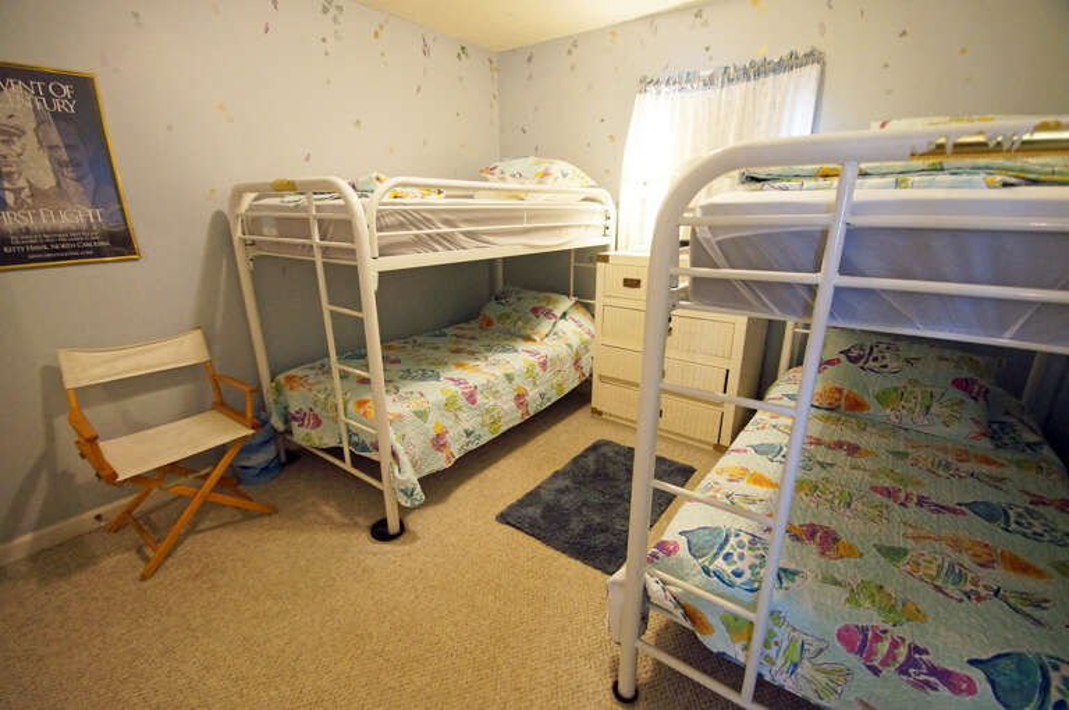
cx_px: 534
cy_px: 355
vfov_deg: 77.2
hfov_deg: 100.5
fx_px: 445
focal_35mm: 15
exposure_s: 1/60
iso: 2000
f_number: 4
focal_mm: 10
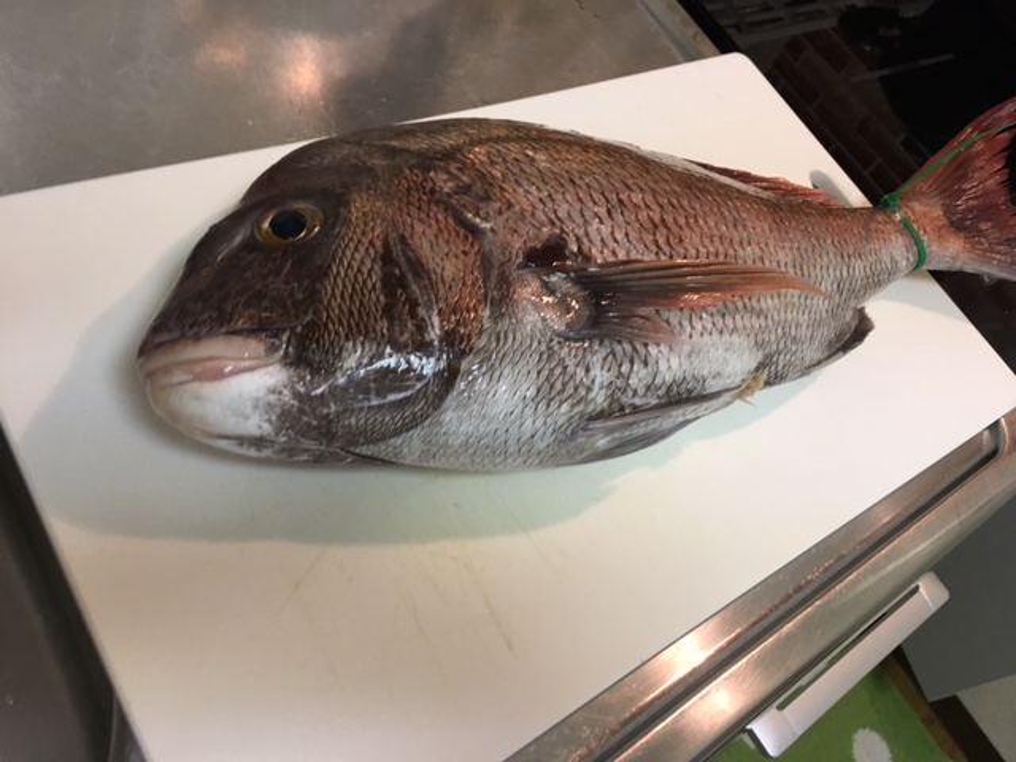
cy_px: 381
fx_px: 851
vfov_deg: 48.2
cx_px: 508
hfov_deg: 61.7
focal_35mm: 29
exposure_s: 1/30
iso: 100
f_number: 2.2
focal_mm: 4.15
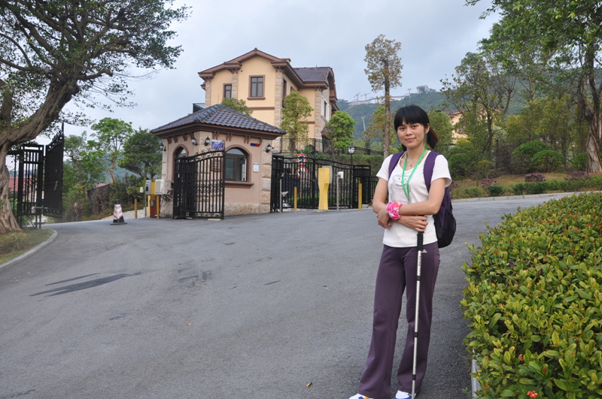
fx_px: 526
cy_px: 200
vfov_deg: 41.6
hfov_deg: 59.6
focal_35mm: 32
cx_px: 301
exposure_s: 1/50
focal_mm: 21
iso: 250
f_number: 6.3
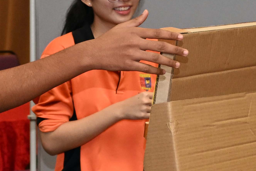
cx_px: -34
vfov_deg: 8.6
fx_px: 1117
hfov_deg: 12.8
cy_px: 227
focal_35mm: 157
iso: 1000
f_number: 3.8
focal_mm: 25
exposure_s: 1/200
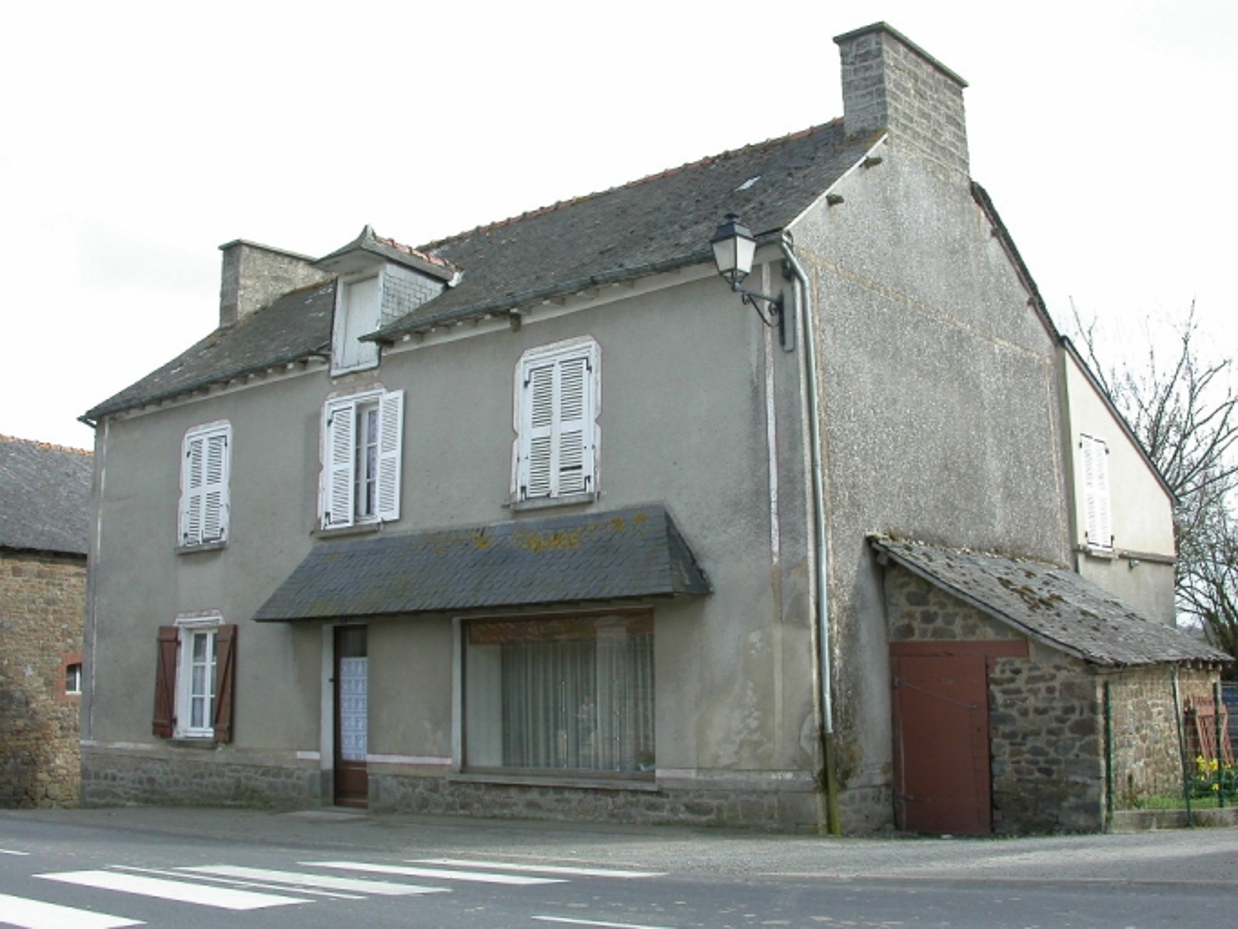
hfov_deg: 49.0
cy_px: 464
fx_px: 1360
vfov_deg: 37.7
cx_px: 619
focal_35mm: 38
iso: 100
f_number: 6
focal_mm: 7.85
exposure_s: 1/173
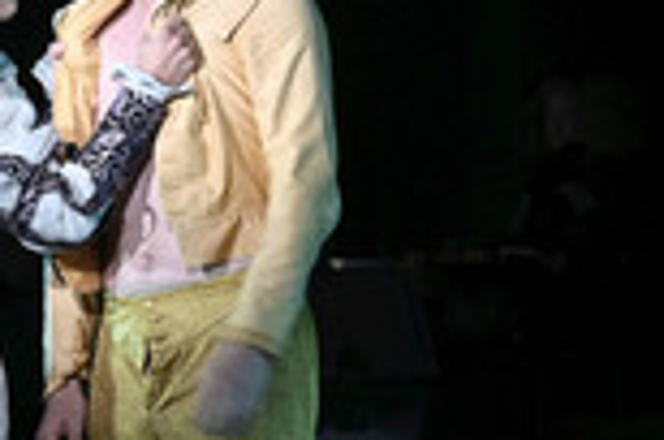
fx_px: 4160
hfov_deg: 9.1
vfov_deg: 6.0
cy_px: 393
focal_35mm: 226
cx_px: 248
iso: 1000
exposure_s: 1/60
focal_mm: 77
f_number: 6.3
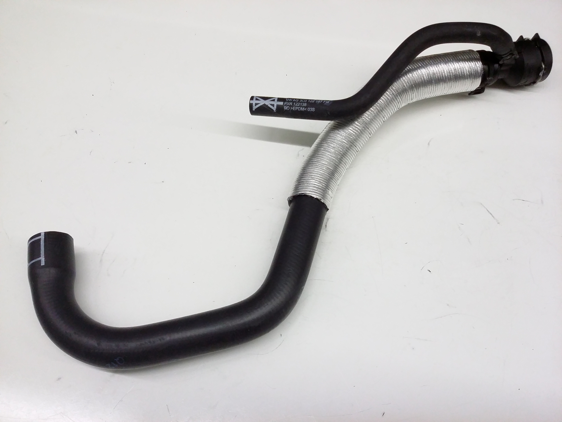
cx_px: 281
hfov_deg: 56.8
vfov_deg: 44.2
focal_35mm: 32
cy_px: 211
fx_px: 520
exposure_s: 1/17
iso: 160
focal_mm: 3.4
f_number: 2.4
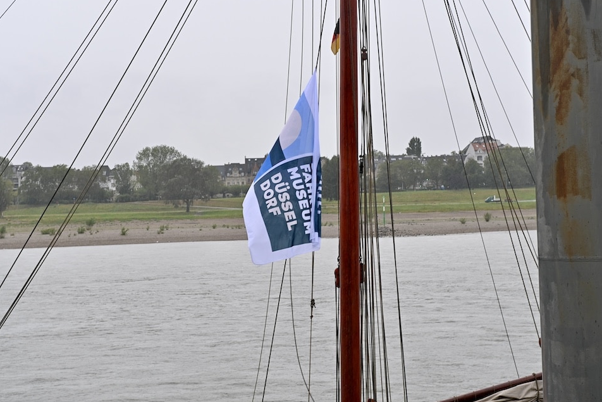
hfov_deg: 28.4
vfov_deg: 19.2
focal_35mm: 71
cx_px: 291
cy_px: 187
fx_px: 1187
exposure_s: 1/100
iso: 100
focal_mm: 66
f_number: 5
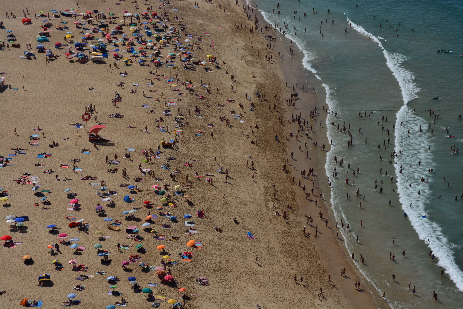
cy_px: 154
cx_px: 232
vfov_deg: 14.7
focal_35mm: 93
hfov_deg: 21.9
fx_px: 1196
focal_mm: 62
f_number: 22
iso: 100
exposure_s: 1/200
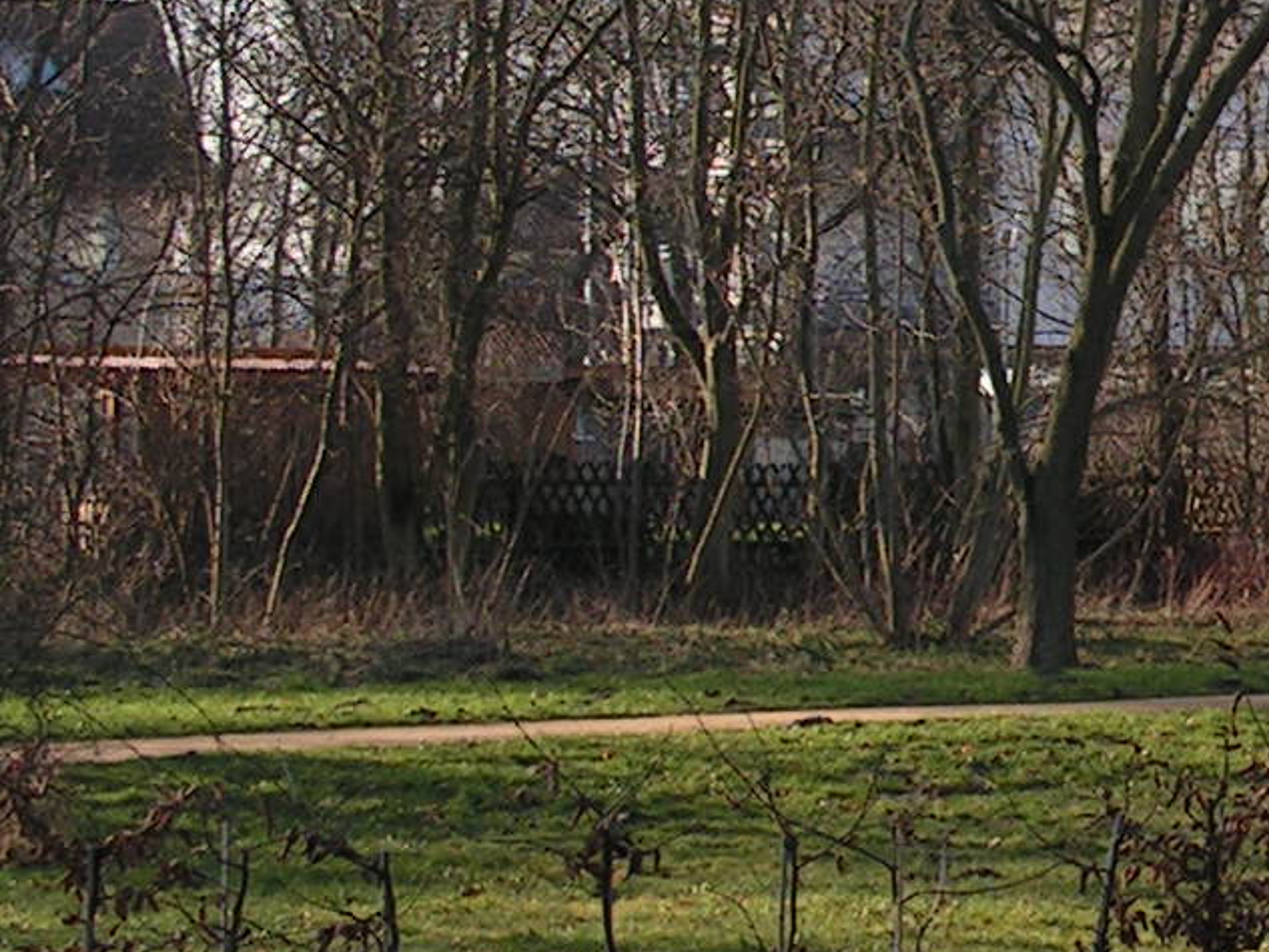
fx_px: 6527
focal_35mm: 178
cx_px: 1796
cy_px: 239
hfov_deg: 10.8
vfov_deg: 8.3
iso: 64
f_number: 3.2
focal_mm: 9.2
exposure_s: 1/400
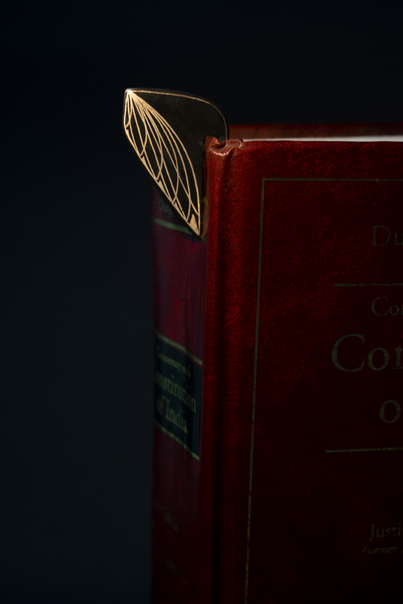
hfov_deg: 18.9
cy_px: 302
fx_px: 1209
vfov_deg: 28.1
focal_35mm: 72
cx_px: 202
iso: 400
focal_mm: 48
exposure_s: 1/20
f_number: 5.6
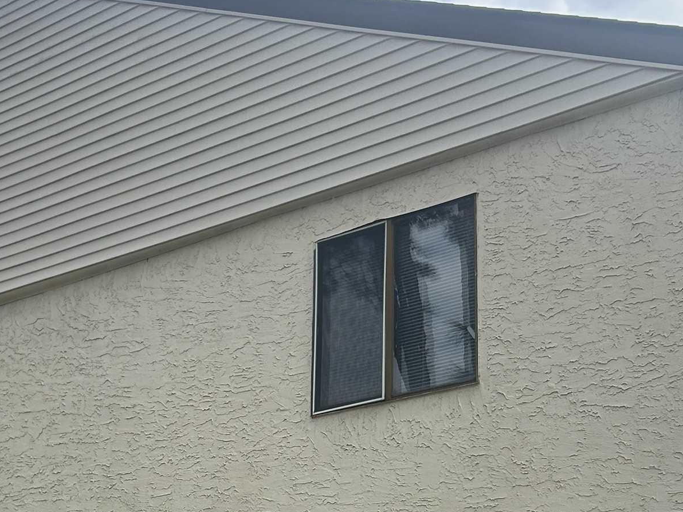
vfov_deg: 21.1
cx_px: 254
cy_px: 519
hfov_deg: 28.9
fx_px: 1322
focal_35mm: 67
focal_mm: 5.7
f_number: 1.5
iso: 50
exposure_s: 1/3571
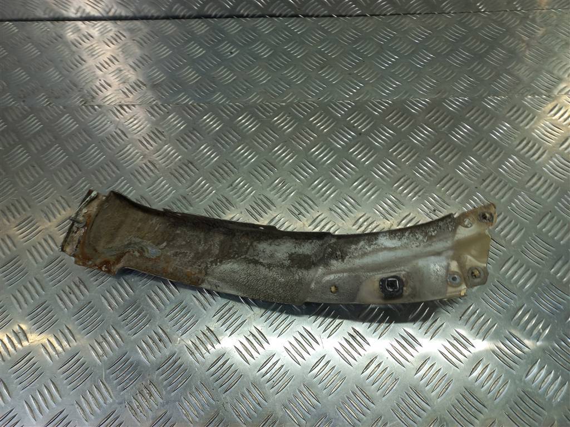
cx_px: 285
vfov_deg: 54.9
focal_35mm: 25
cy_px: 214
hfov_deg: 69.4
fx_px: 412
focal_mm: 4.6
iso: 40
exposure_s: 1/50
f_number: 1.8
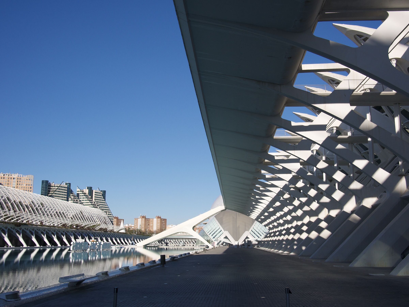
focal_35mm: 40
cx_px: 204
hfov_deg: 46.8
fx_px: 473
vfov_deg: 36.0
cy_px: 154
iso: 200
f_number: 5.6
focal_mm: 20
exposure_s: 1/1300
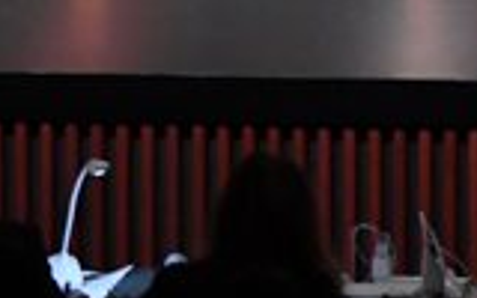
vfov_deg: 1.6
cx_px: 961
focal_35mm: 831
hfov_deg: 2.5
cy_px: -426
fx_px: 10803
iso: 5000
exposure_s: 1/400
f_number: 5.6
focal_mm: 112
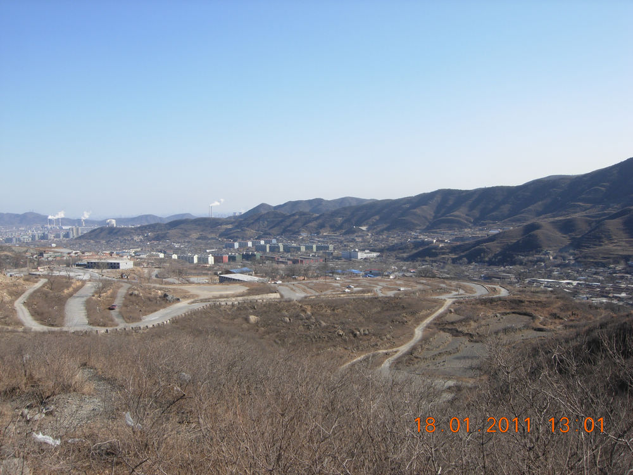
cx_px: 316
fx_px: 658
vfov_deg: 39.7
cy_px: 238
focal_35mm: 36
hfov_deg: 51.4
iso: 50
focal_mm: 7.5
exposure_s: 1/342
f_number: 5.4
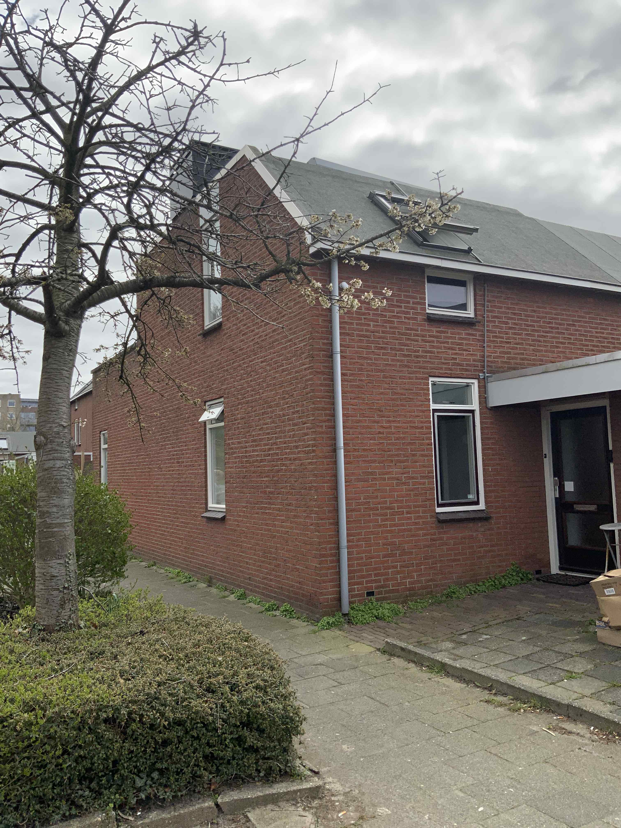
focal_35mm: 29
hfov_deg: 48.2
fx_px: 694
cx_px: 310
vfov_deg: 61.7
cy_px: 414
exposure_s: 1/1786
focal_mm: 3
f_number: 1.8
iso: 16
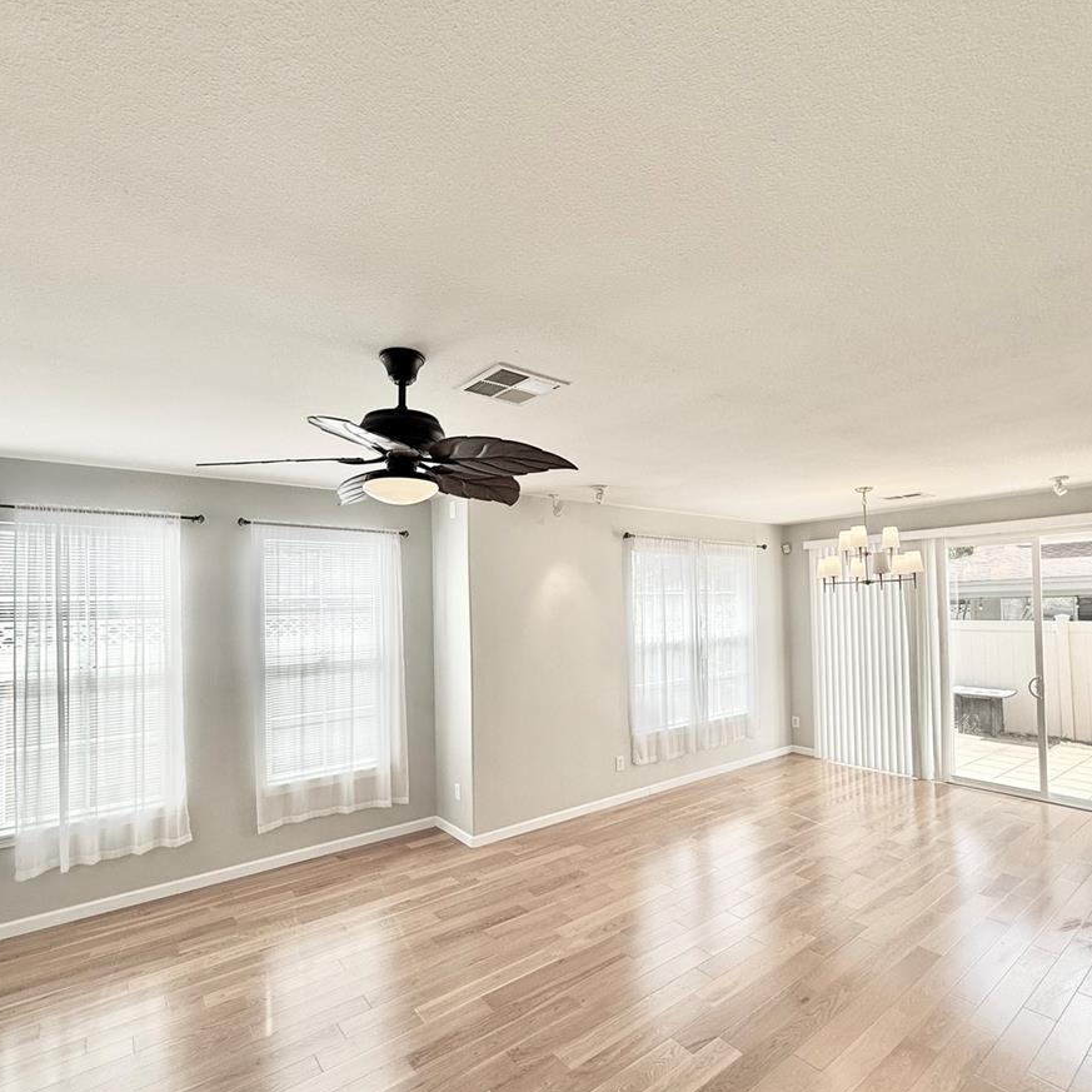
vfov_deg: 83.8
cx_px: 543
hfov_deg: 84.0
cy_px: 595
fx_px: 607
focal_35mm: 17
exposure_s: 1/252
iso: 50
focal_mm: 2.22
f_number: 2.2
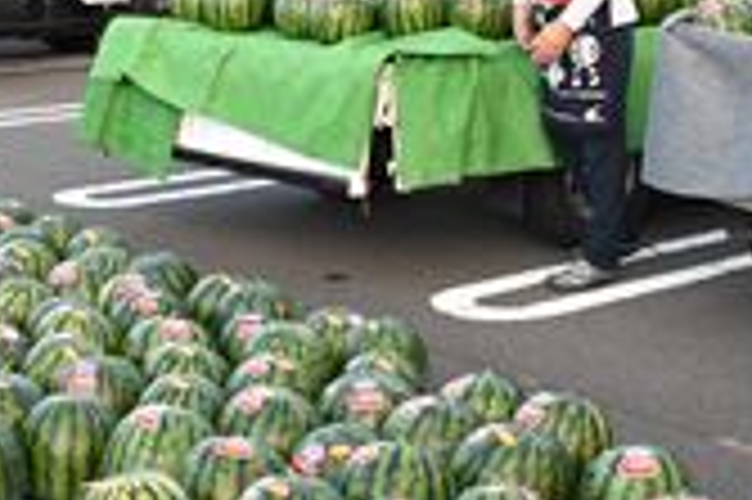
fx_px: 1690
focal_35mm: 81
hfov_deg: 25.1
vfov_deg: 16.7
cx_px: 347
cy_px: 115
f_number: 6.3
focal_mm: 18
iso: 1600
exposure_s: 1/320
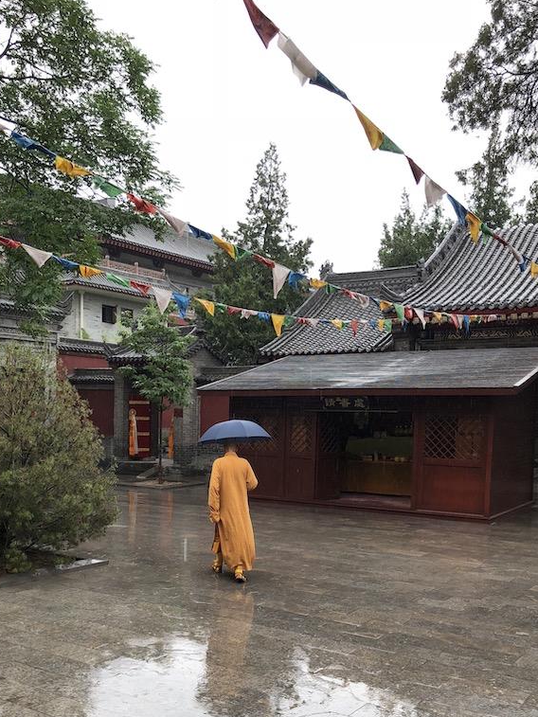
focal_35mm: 37
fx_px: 767
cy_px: 471
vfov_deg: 49.4
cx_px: 235
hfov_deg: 38.6
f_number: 1.8
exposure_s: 1/165
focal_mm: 3.99
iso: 20
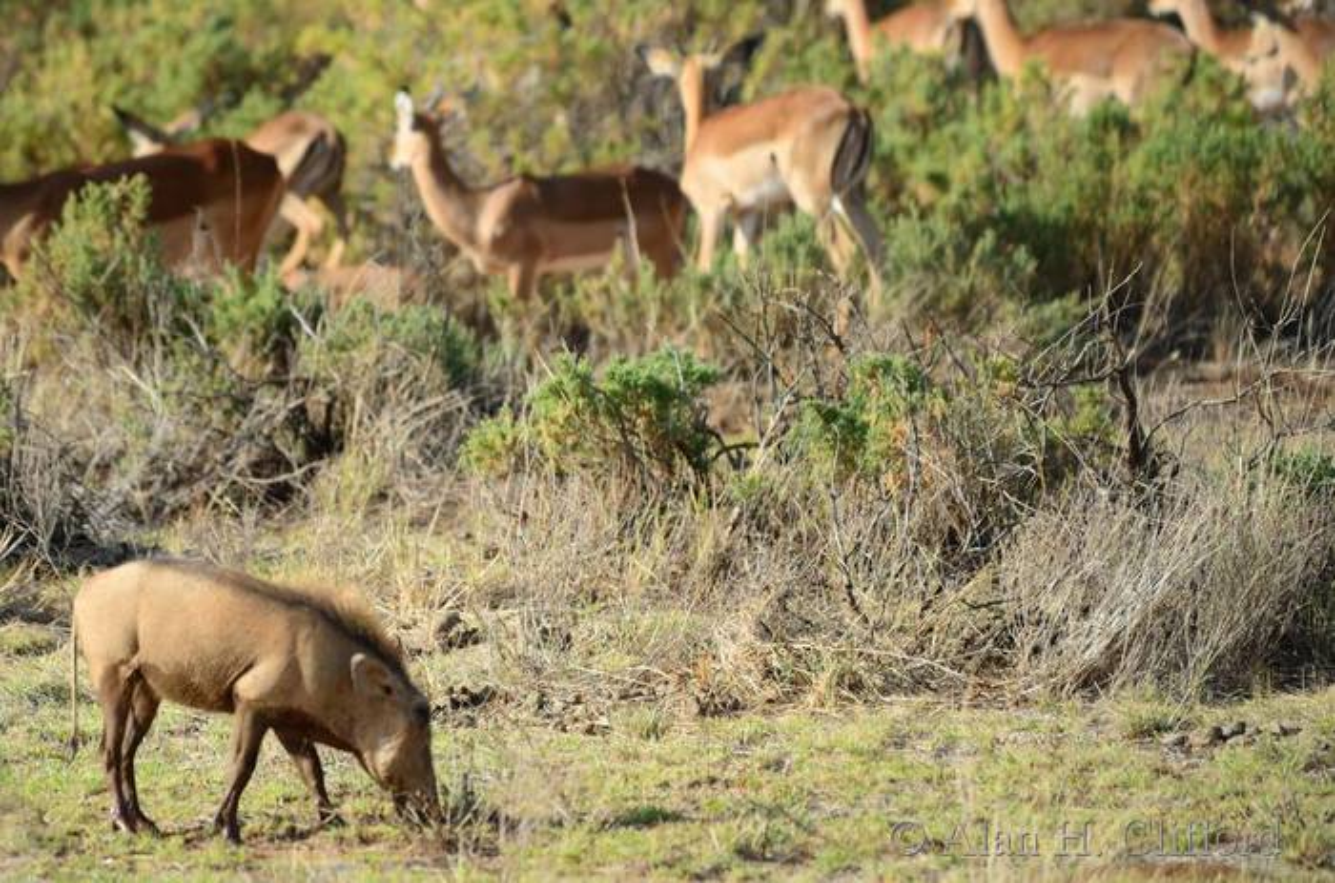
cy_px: 442
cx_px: 668
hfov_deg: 3.4
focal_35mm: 600
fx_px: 22195
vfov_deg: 2.3
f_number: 5.6
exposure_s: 1/500
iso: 200
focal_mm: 400
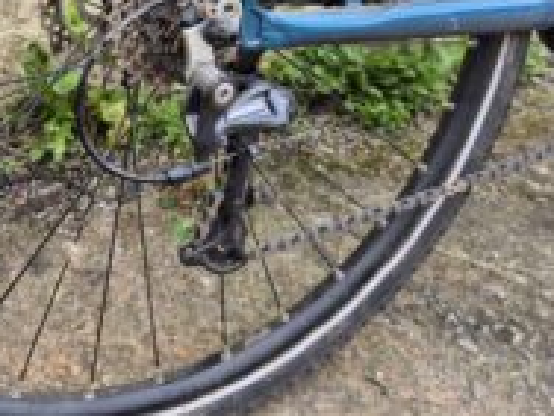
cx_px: 153
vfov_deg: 27.7
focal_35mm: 49
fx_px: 784
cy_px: -12
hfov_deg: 38.1
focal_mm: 5.4
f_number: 1.8
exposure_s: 1/180
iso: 25
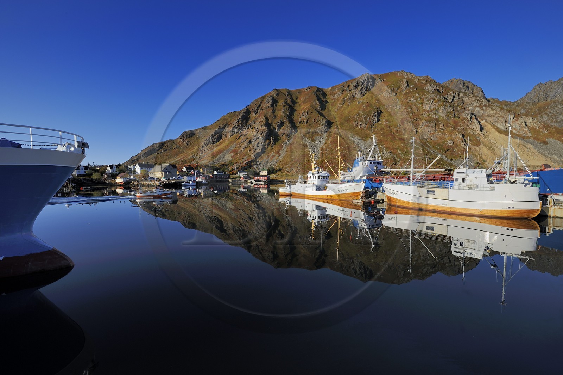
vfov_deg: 81.1
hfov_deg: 104.3
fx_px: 219
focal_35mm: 14
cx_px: 282
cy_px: 188
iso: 200
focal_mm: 14
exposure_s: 1/160
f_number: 14
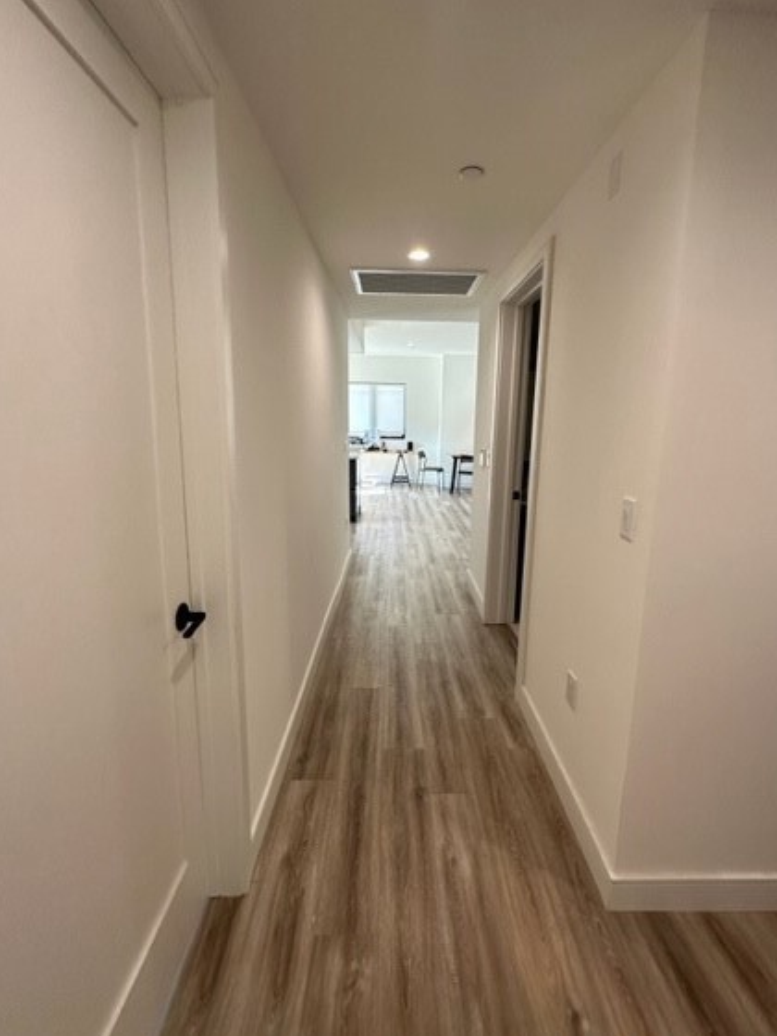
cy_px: 500
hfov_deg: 78.1
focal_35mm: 16
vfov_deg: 94.5
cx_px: 407
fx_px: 479
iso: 100
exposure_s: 1/99
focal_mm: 2.22
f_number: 2.2
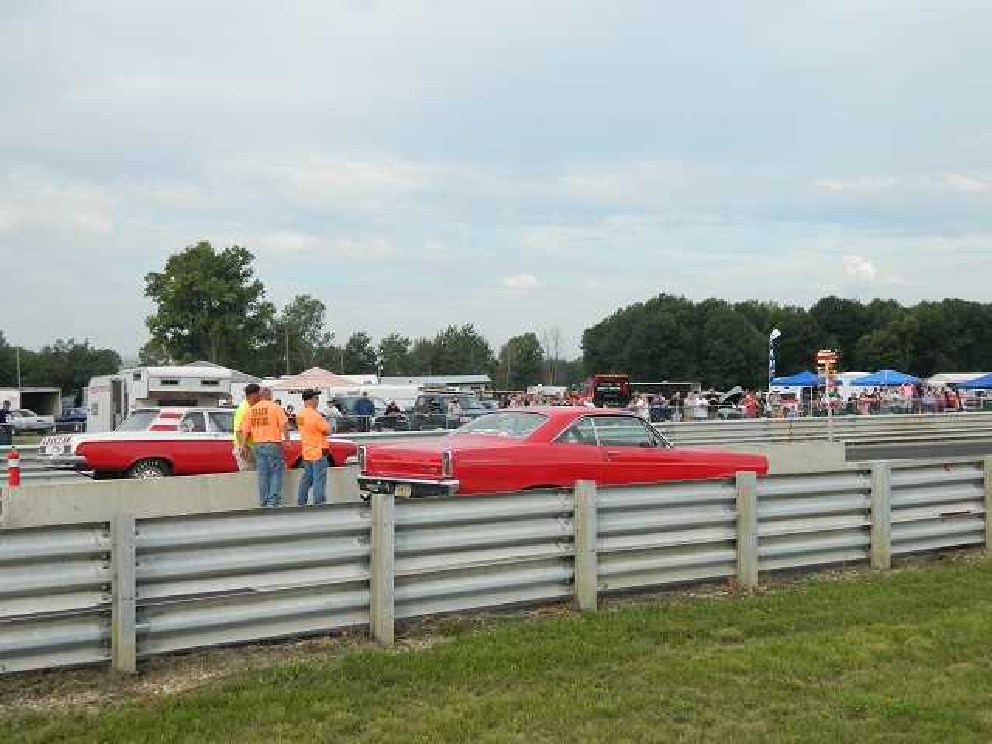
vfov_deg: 30.9
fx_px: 1347
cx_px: 496
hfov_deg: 40.4
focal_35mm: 47
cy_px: 372
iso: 80
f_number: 3.6
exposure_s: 1/400
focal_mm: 8.4
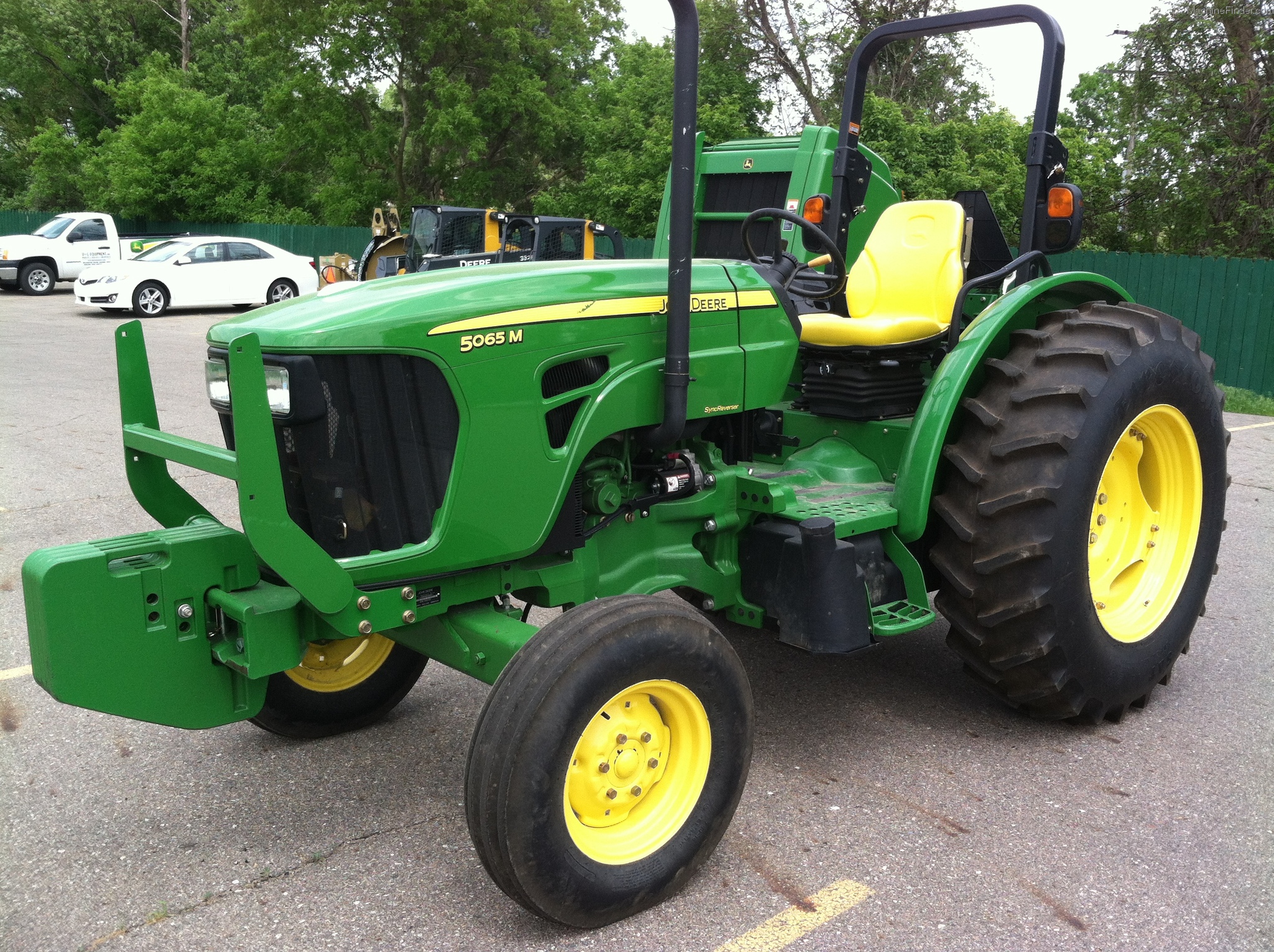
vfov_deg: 40.6
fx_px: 1286
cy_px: 476
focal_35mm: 35
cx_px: 637
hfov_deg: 52.7
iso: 80
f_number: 2.8
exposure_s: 1/435
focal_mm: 3.85
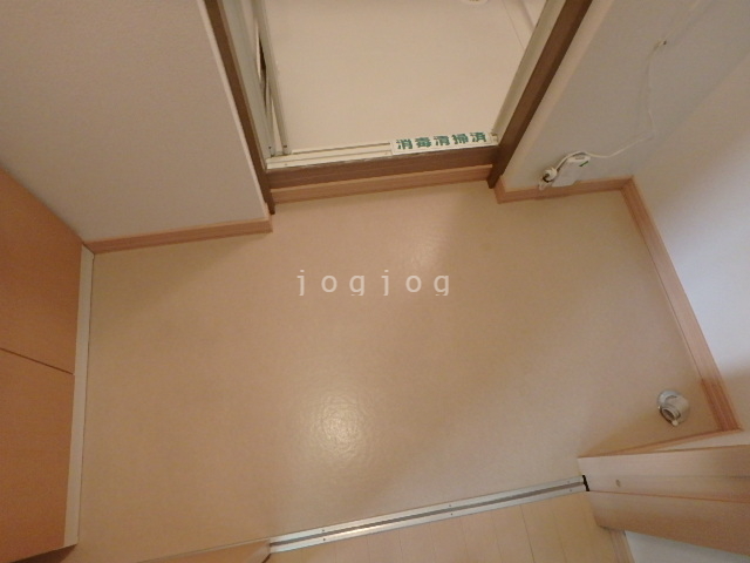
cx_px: 375
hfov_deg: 79.0
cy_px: 282
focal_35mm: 21
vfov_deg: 63.4
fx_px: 455
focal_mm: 3.7
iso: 640
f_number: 3.5
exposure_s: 1/30
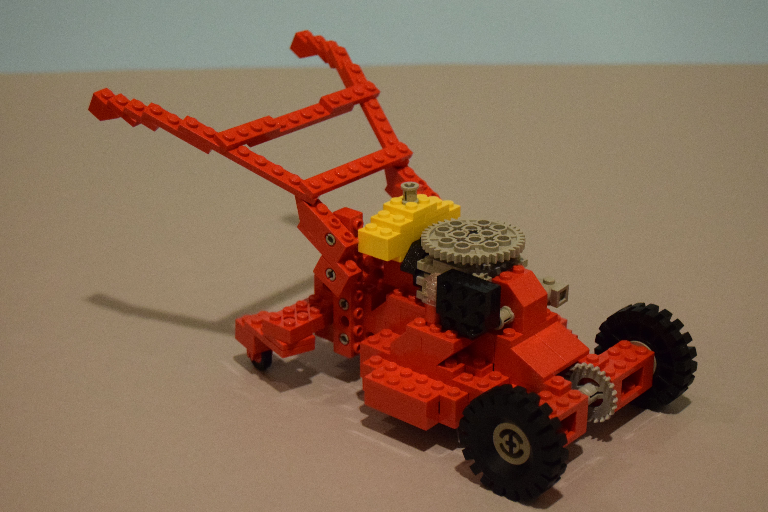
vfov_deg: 17.5
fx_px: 1664
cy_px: 256
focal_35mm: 78
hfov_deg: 26.0
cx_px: 384
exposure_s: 1/60
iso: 2800
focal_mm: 52
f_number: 5.6
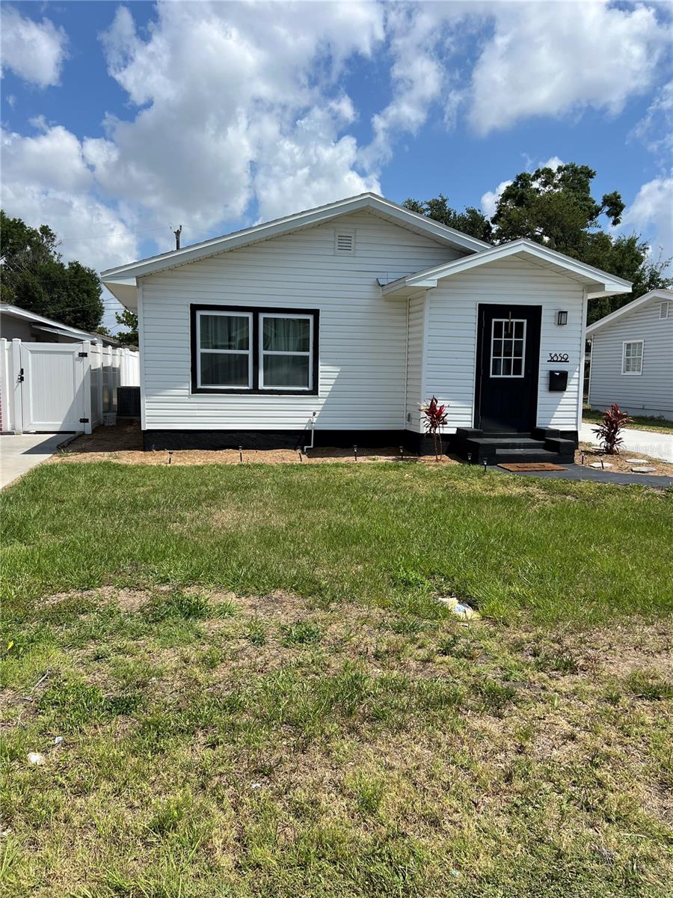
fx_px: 674
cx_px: 336
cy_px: 449
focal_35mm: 26
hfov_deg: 53.1
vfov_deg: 67.3
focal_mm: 5.7
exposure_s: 1/5882
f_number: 1.5
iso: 50
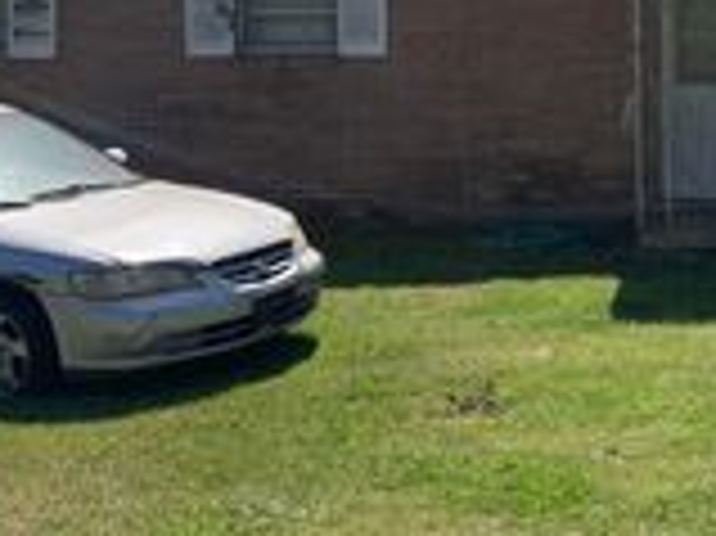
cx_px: 635
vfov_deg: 17.6
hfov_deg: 23.3
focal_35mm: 82
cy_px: 11
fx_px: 1695
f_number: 1.8
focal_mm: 4.25
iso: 25
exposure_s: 1/2364
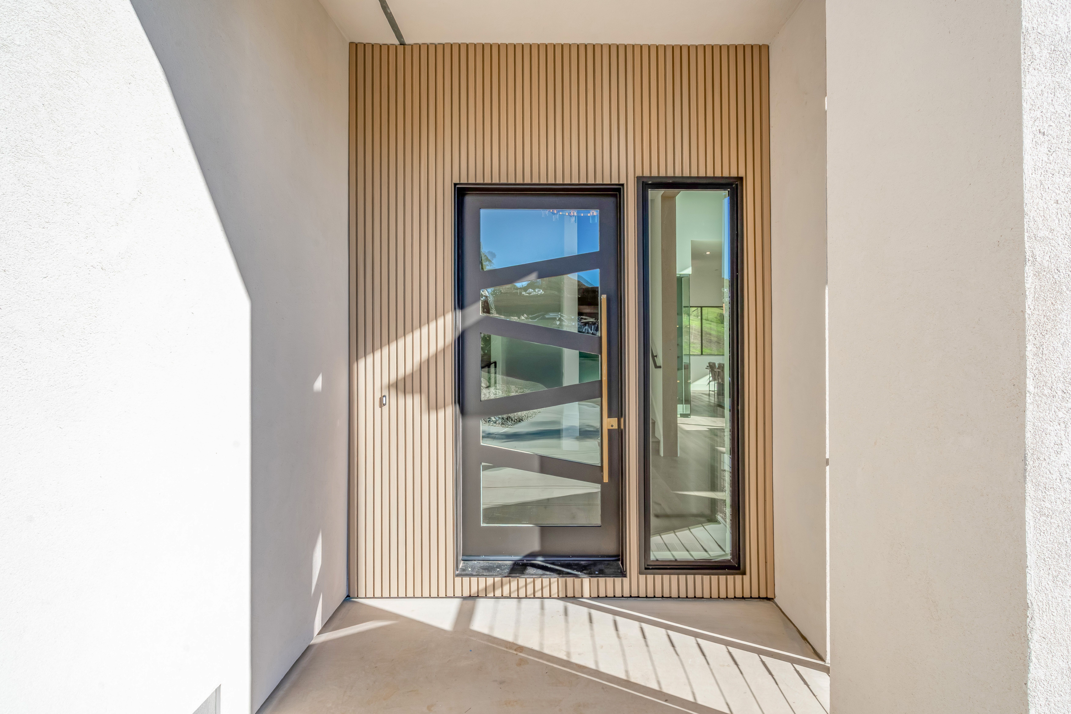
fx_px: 476
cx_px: 536
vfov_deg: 73.7
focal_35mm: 16
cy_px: 357
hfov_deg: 96.7
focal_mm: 16
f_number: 11
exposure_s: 1/400
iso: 400
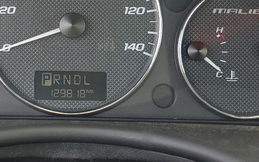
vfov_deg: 18.9
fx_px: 480
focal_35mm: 68
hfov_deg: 29.5
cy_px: 26
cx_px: 50
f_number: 1.5
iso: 50
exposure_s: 1/303
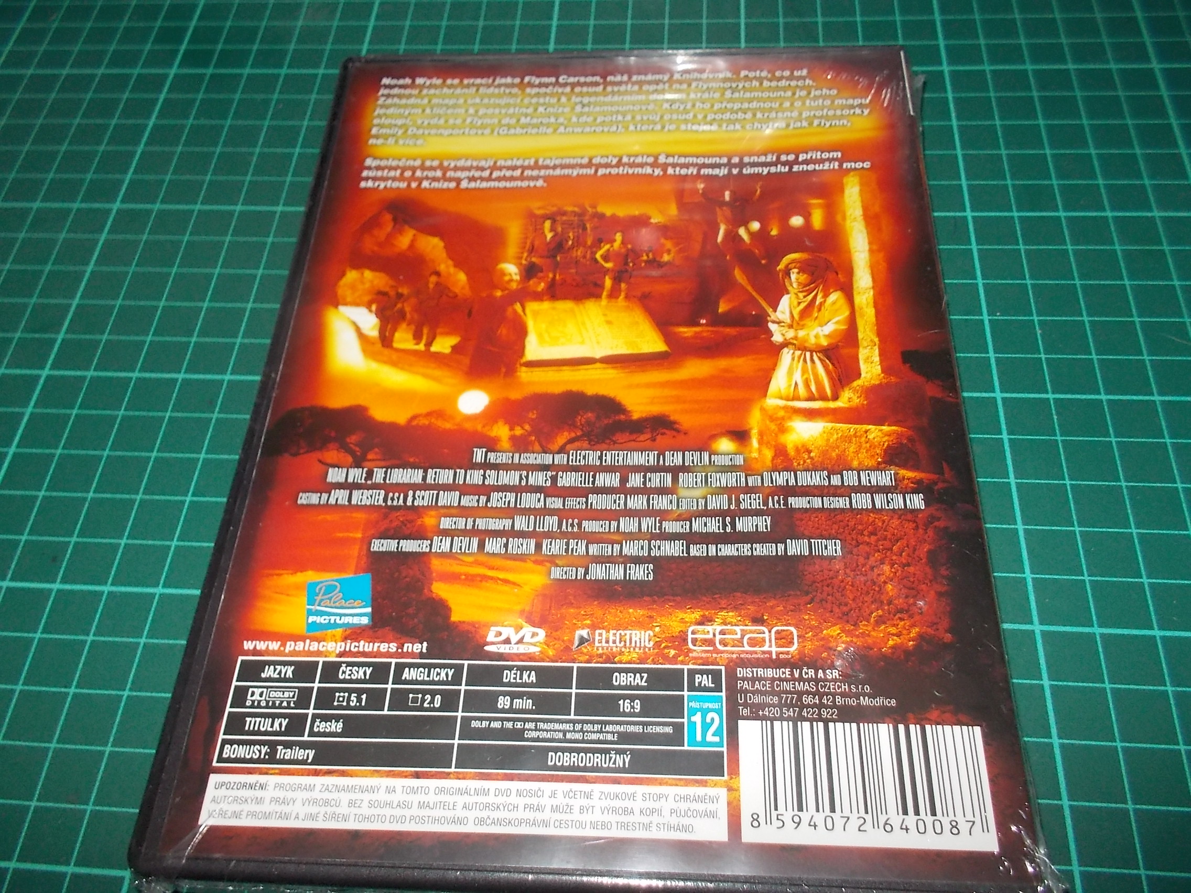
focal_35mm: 29
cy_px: 446
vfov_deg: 48.2
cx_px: 596
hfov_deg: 61.7
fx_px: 998
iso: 200
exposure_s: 1/30
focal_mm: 4.1
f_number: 3.3
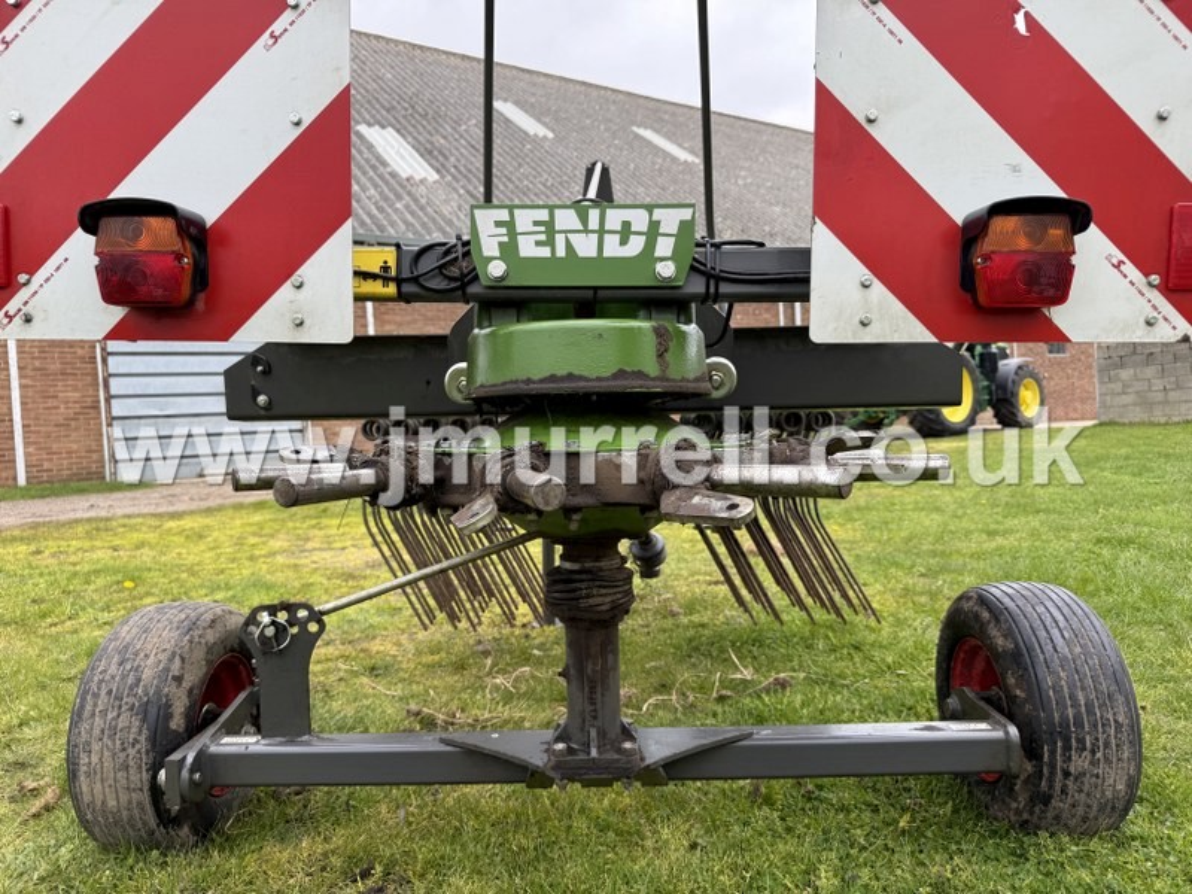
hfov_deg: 71.6
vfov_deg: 56.8
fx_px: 826
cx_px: 596
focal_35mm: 24
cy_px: 447
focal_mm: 6.76
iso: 80
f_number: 1.78
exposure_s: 1/780
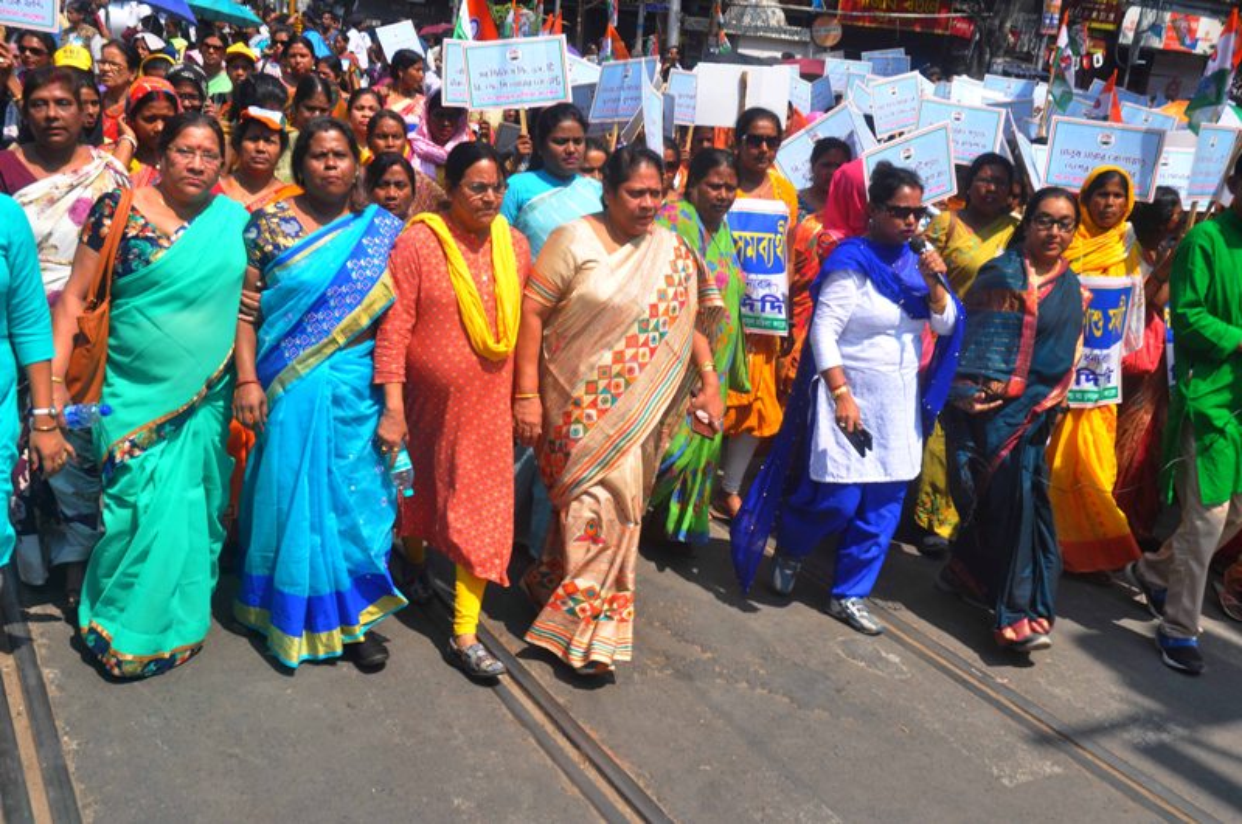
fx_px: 1395
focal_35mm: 40
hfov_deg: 48.0
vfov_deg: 32.9
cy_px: 412
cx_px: 621
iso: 200
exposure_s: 1/250
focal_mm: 27
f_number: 9
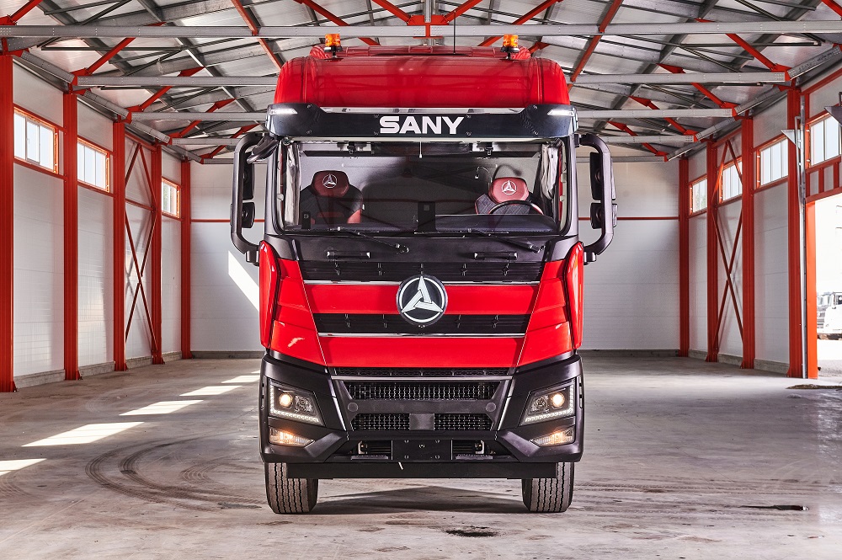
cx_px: 421
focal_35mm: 70
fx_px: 1636
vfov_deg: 19.4
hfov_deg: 28.9
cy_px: 280
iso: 500
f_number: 8
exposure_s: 1/125
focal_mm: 70
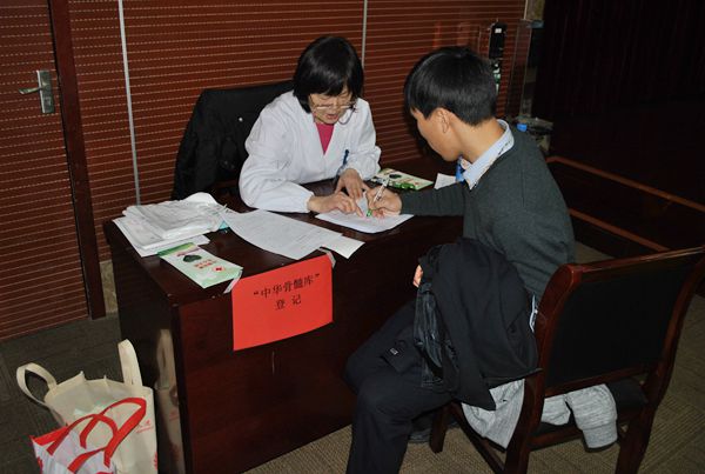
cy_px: 237
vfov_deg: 40.2
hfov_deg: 57.1
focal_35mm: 33
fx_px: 648
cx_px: 352
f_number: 4
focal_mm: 22
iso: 200
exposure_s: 1/60
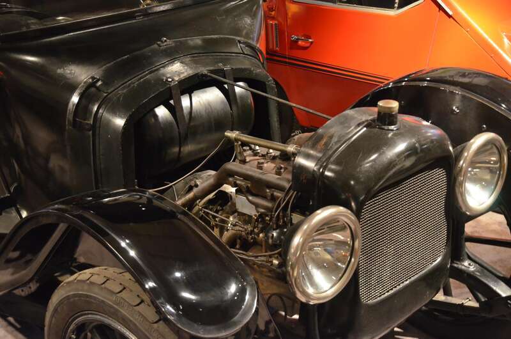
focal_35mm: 52
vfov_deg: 25.6
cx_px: 256
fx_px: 744
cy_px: 170
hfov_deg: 37.9
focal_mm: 35
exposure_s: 1/50
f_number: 4.5
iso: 3200
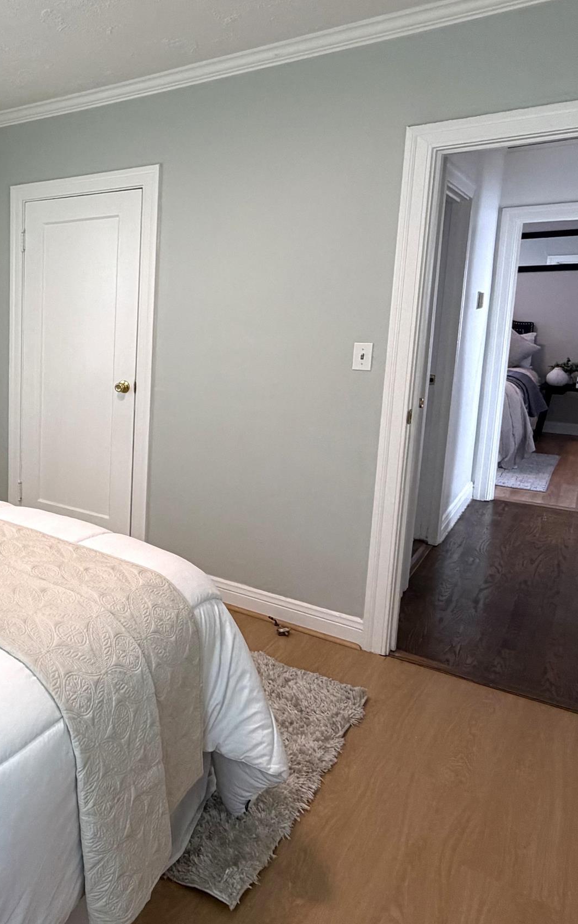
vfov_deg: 68.1
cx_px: -15
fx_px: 681
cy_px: 400
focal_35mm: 27
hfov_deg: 39.8
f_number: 2.2
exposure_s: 1/120
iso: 125
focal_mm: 2.22
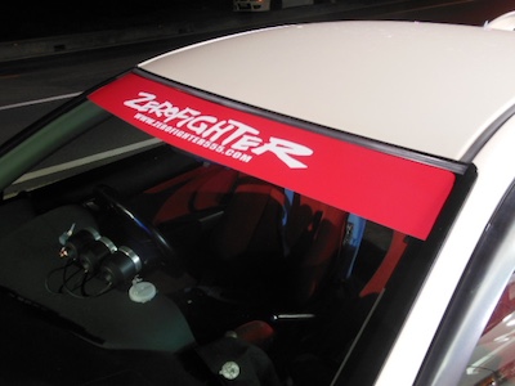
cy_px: 193
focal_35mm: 38
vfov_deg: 37.7
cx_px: 258
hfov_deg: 49.0
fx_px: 565
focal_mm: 6.8
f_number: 3.6
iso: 400
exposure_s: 1/1.6
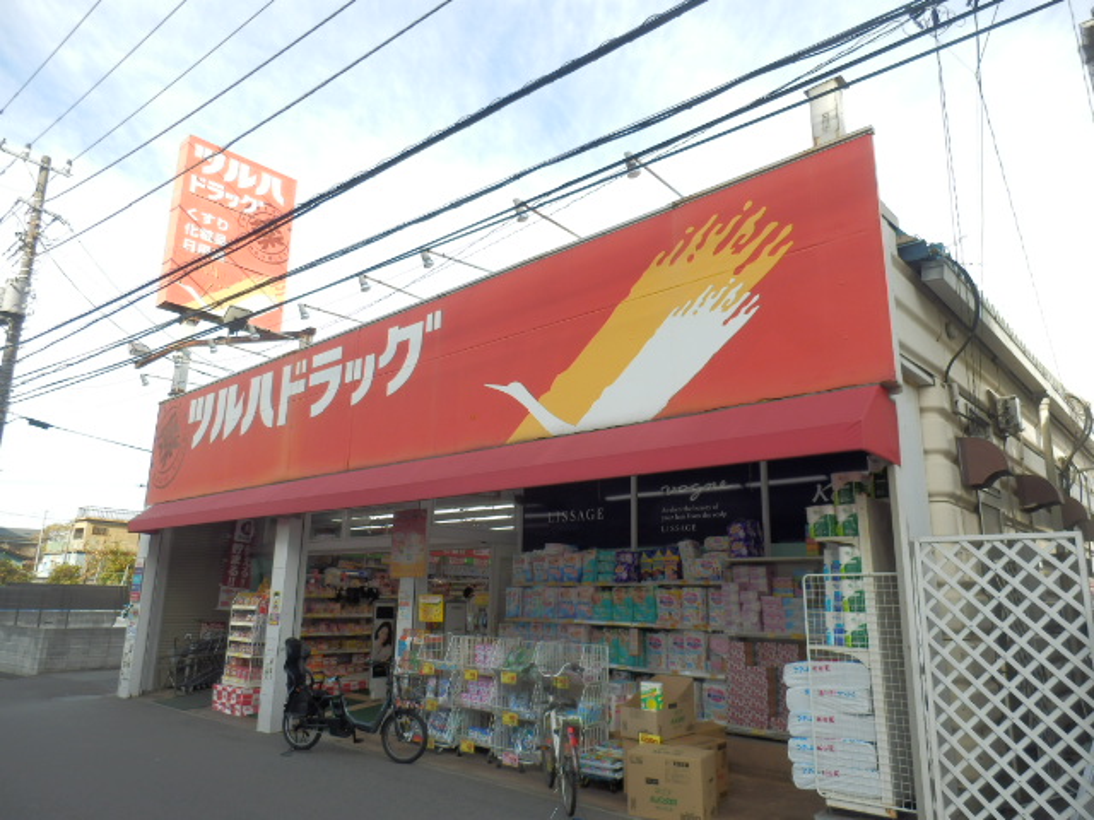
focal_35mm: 24
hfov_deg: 71.6
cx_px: 547
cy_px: 410
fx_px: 758
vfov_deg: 56.8
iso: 80
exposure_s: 1/400
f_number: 3
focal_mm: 4.2
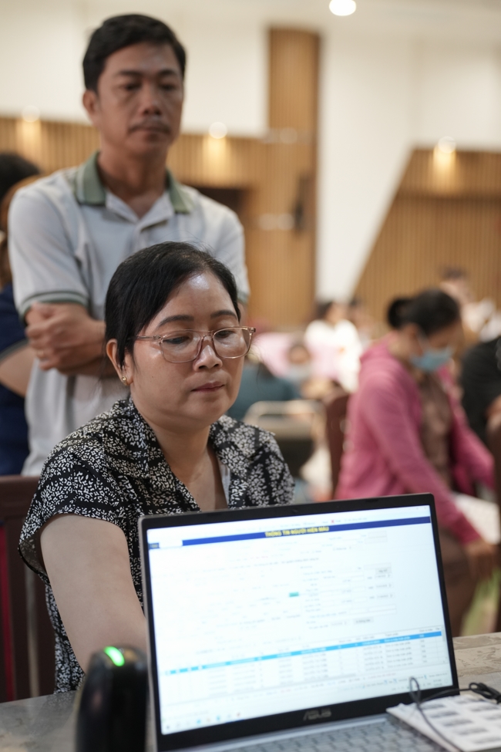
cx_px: 250
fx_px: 1273
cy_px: 376
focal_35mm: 61
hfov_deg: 22.3
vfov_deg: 32.9
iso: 2000
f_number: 2.5
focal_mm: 61
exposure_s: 1/125
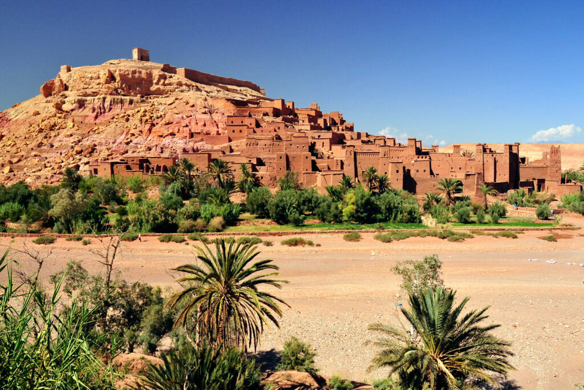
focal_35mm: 33
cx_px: 292
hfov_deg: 57.2
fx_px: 535
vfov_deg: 40.0
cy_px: 195
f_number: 11
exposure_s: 1/500
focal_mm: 22
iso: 800
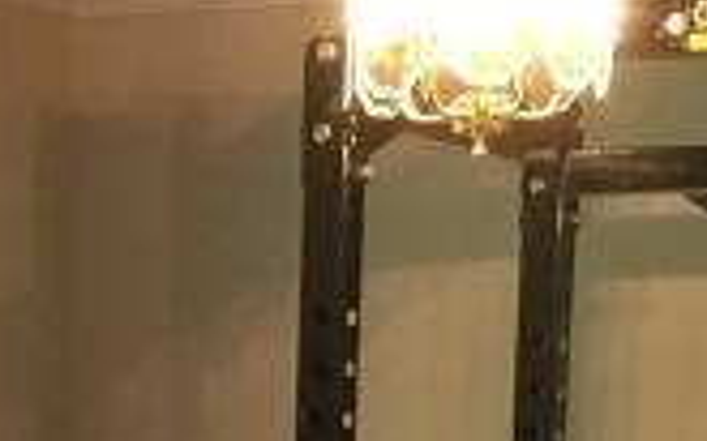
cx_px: 94
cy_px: 1147
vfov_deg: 6.5
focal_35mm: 191
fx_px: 3679
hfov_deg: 10.9
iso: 80
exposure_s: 1/15
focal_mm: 4.15
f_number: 2.2
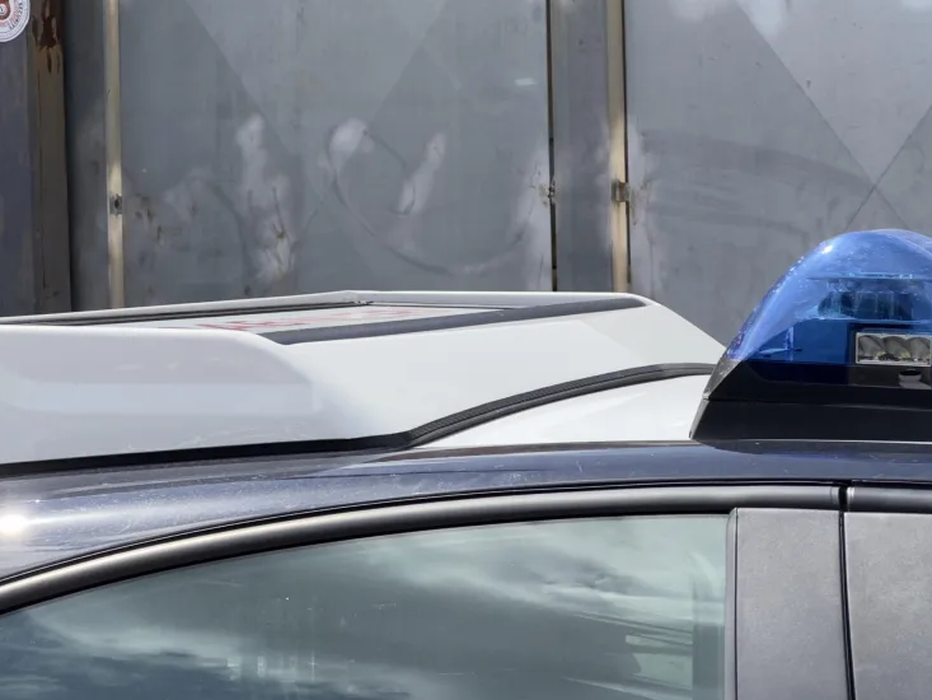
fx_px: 3393
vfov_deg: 11.8
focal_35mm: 126
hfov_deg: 15.6
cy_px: 303
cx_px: 275
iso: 32
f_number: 2.8
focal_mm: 9
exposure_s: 1/485
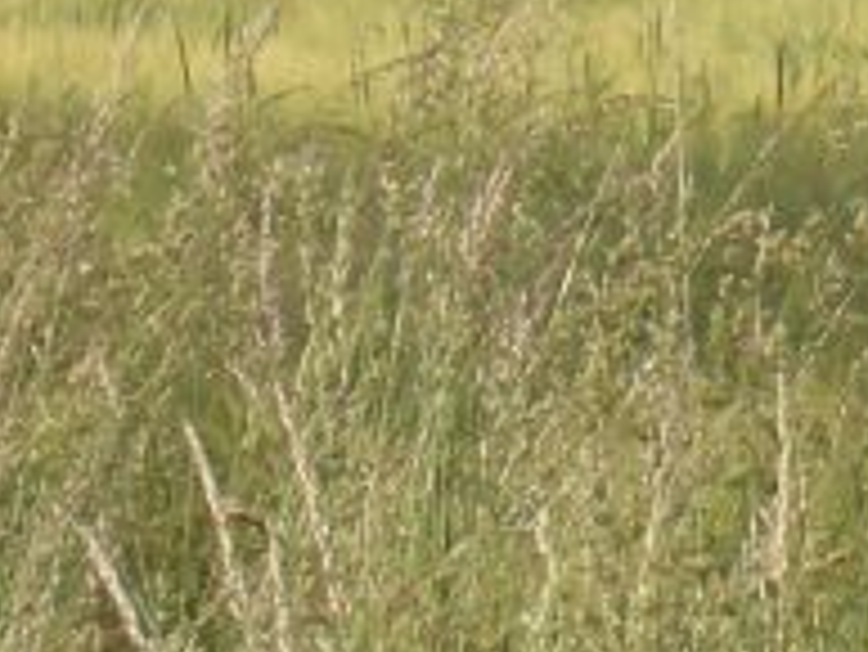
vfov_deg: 4.0
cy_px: -643
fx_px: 9133
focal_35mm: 364
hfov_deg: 5.3
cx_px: 1718
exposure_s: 1/160
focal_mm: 14.6
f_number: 7
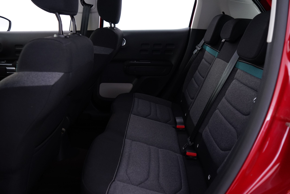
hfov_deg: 58.7
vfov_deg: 41.1
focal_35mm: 32
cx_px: 145
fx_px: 258
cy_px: 97
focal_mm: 32
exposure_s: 1/8
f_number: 5
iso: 1250
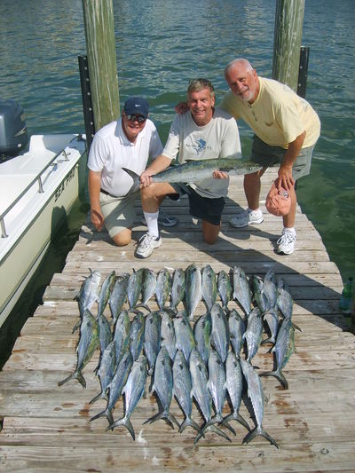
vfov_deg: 52.6
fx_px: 478
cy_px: 236
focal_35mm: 35
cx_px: 178
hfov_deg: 40.7
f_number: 7.1
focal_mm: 5.8
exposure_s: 1/250
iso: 50
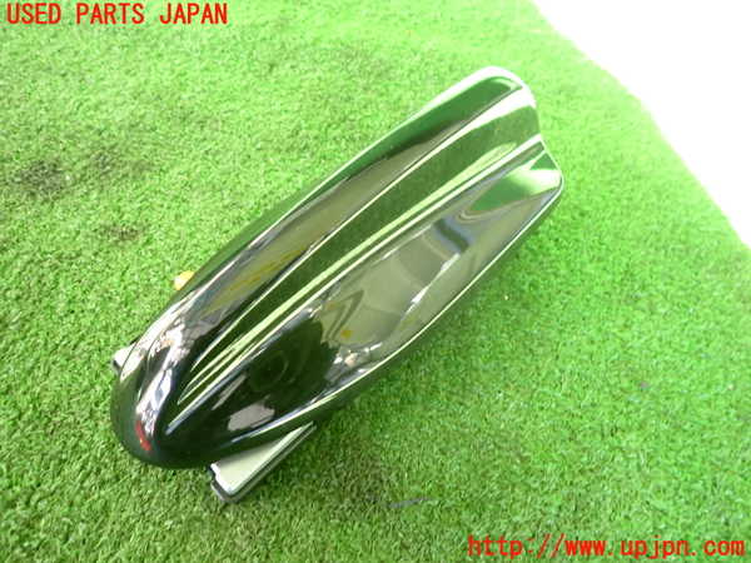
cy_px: 282
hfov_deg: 69.4
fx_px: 542
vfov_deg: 54.9
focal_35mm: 25
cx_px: 376
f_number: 2
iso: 200
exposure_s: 1/40
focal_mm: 4.5
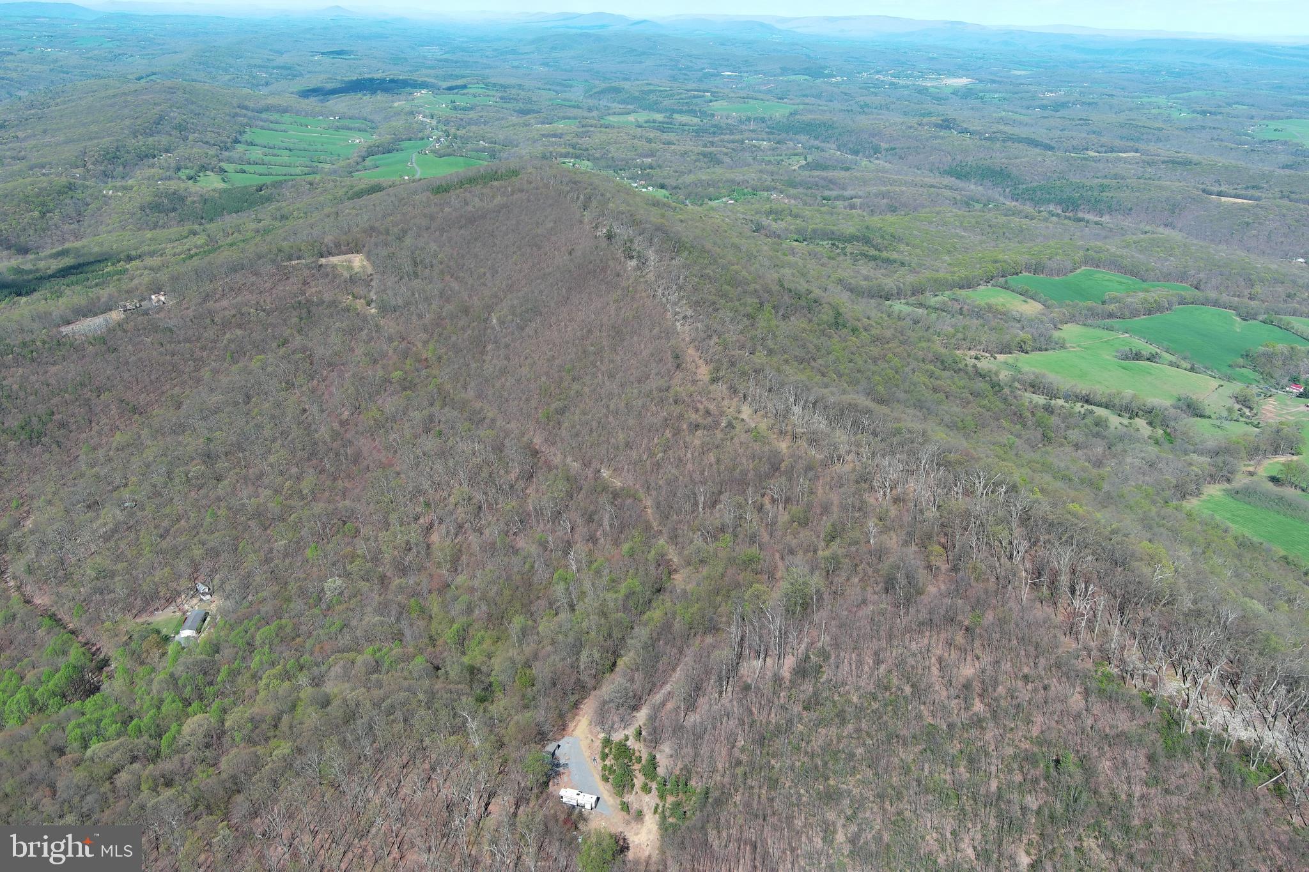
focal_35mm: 29
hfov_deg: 63.7
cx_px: 654
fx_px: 1054
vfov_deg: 45.0
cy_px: 436
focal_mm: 10.57
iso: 100
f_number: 2.8
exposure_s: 1/829
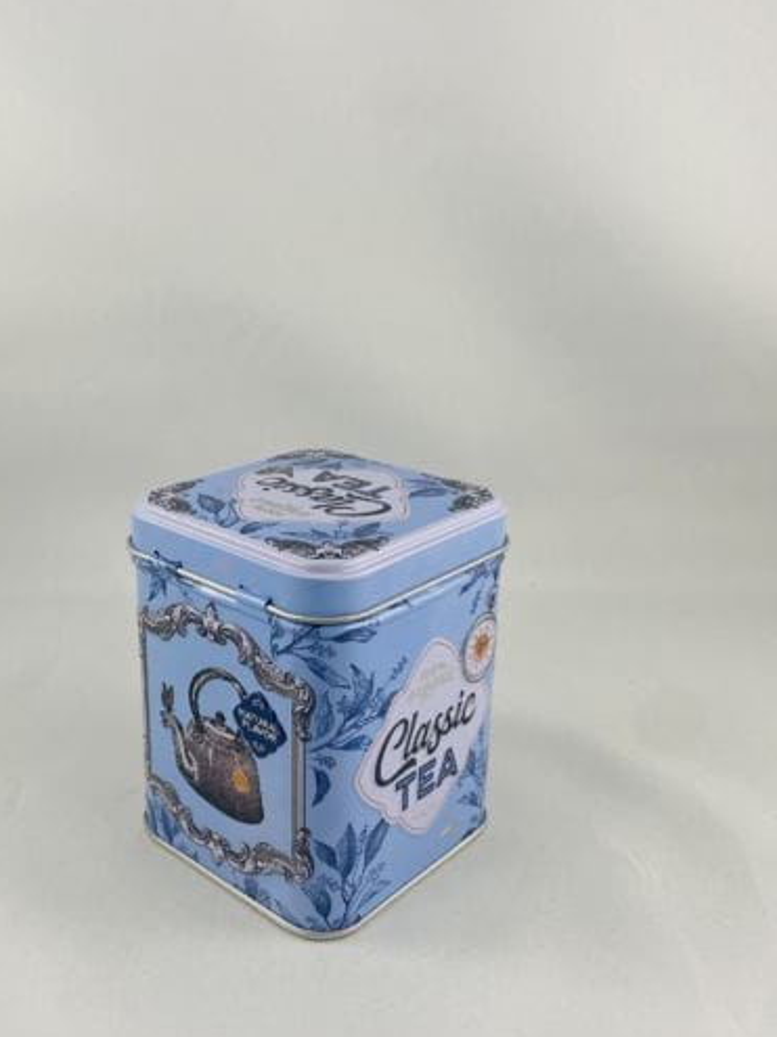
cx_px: 314
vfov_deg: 52.6
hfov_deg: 40.5
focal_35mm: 35
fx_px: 1048
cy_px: 521
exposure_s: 1/121
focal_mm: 4.25
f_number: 1.8
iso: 50
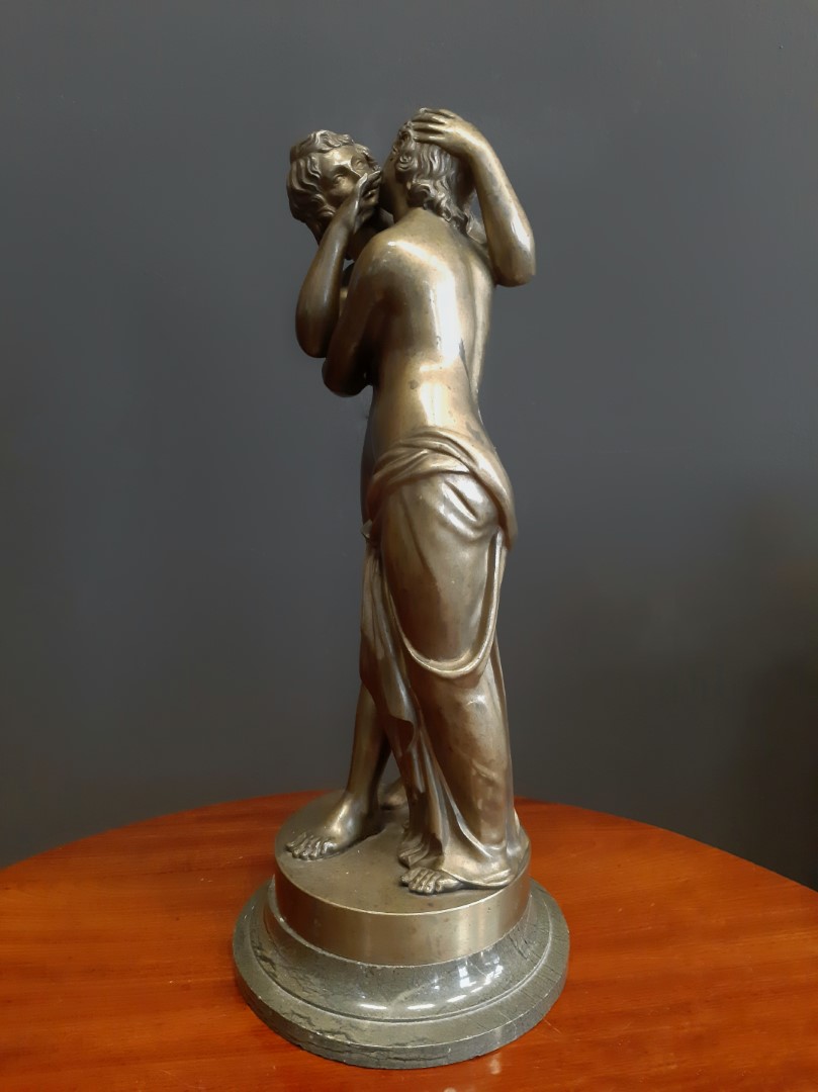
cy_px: 546
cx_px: 409
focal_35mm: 26
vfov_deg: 67.3
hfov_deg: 53.0
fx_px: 820
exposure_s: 1/25
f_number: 1.7
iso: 500
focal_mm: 3.93
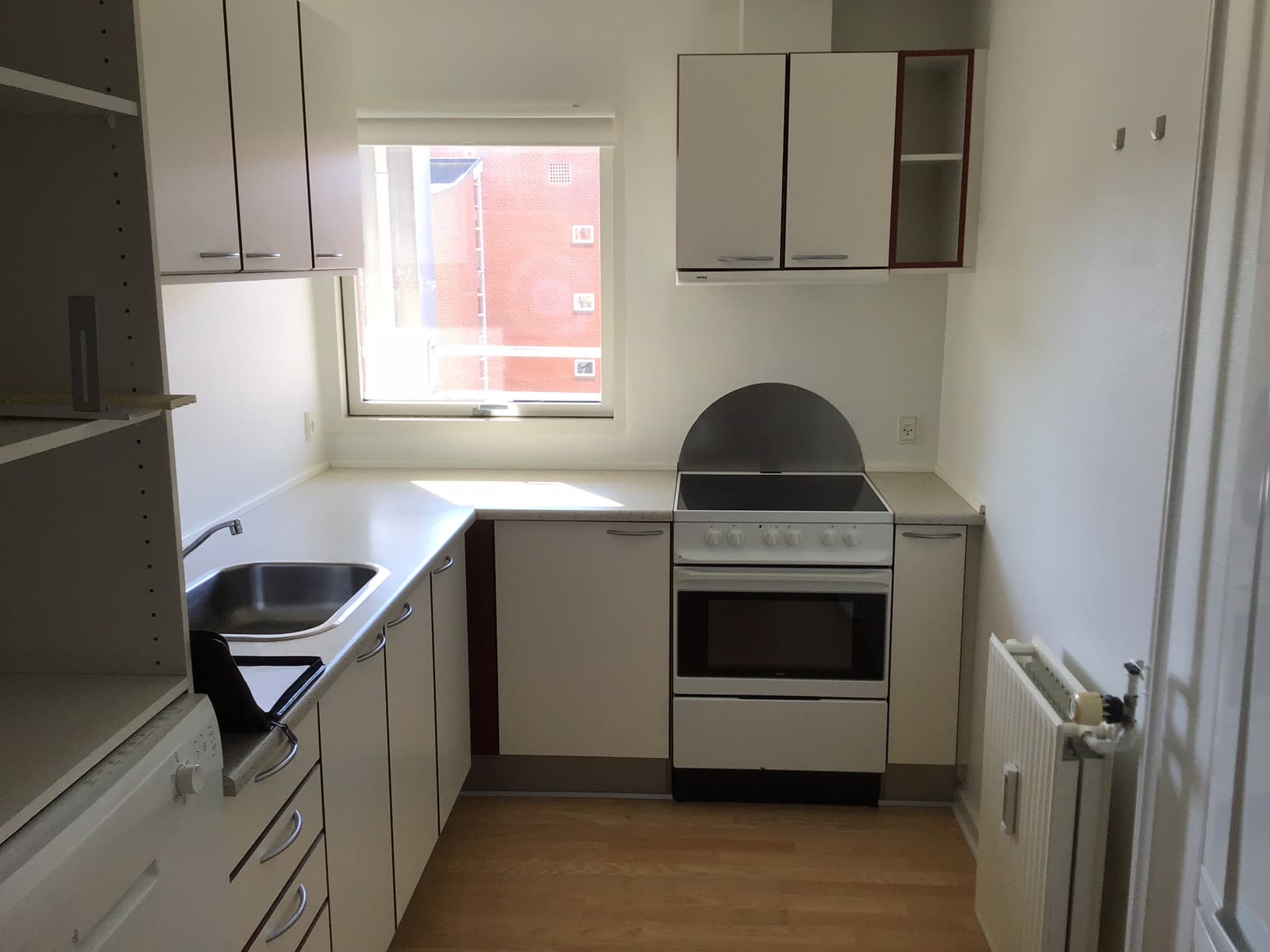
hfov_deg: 58.4
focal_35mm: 31
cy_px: 476
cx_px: 635
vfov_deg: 45.4
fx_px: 1137
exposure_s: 1/100
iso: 32
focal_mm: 3.3
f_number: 2.4
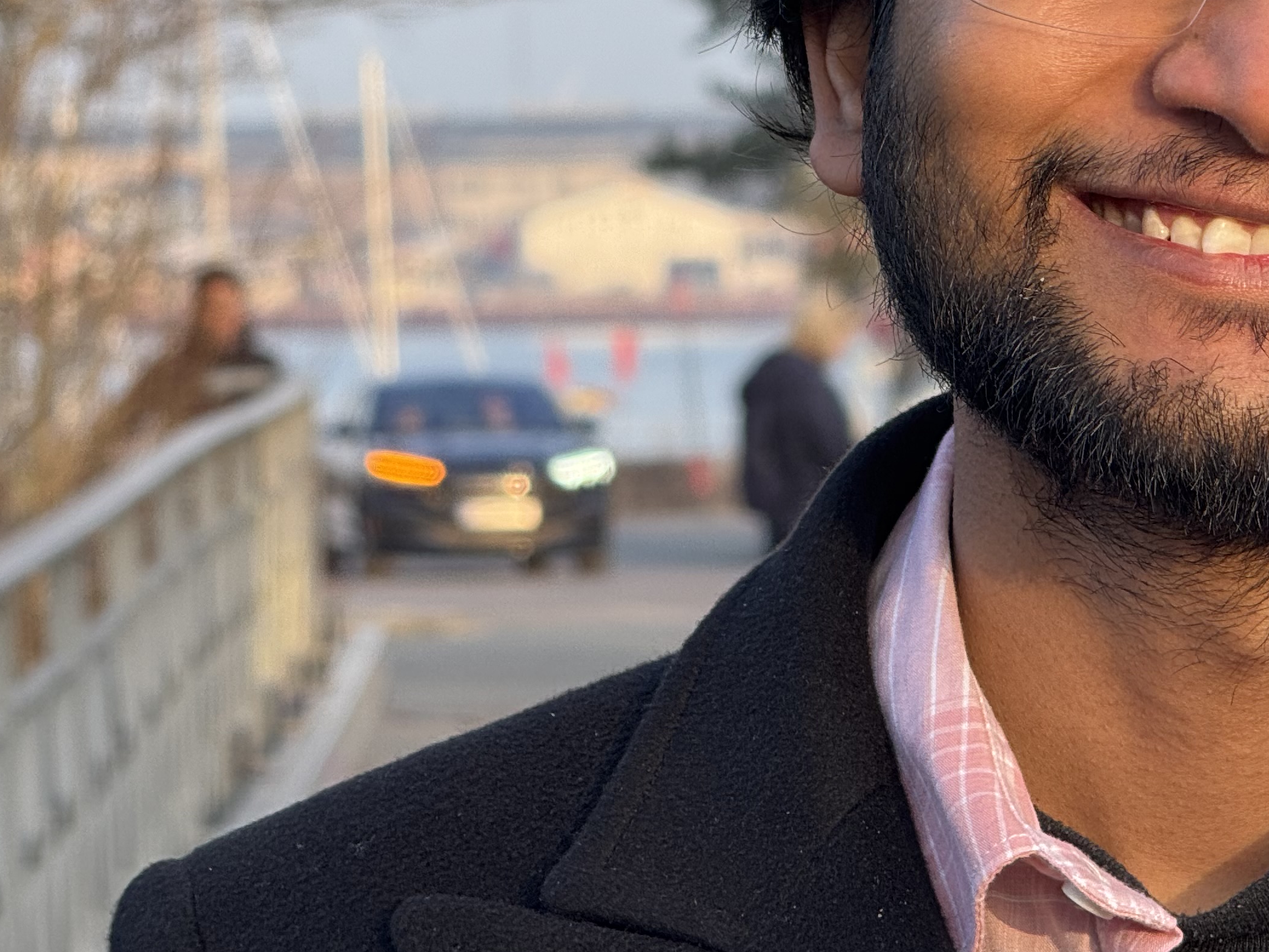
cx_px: 1070
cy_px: 176
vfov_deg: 6.4
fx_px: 8468
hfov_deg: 8.5
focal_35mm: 231
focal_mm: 15.66
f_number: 2.8
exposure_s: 1/149
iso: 50
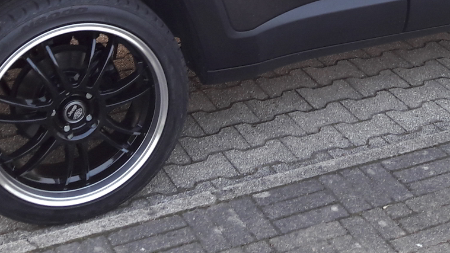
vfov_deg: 13.8
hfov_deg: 25.6
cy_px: -107
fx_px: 990
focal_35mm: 83
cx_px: 267
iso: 50
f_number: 1.9
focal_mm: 3.7
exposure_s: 1/33
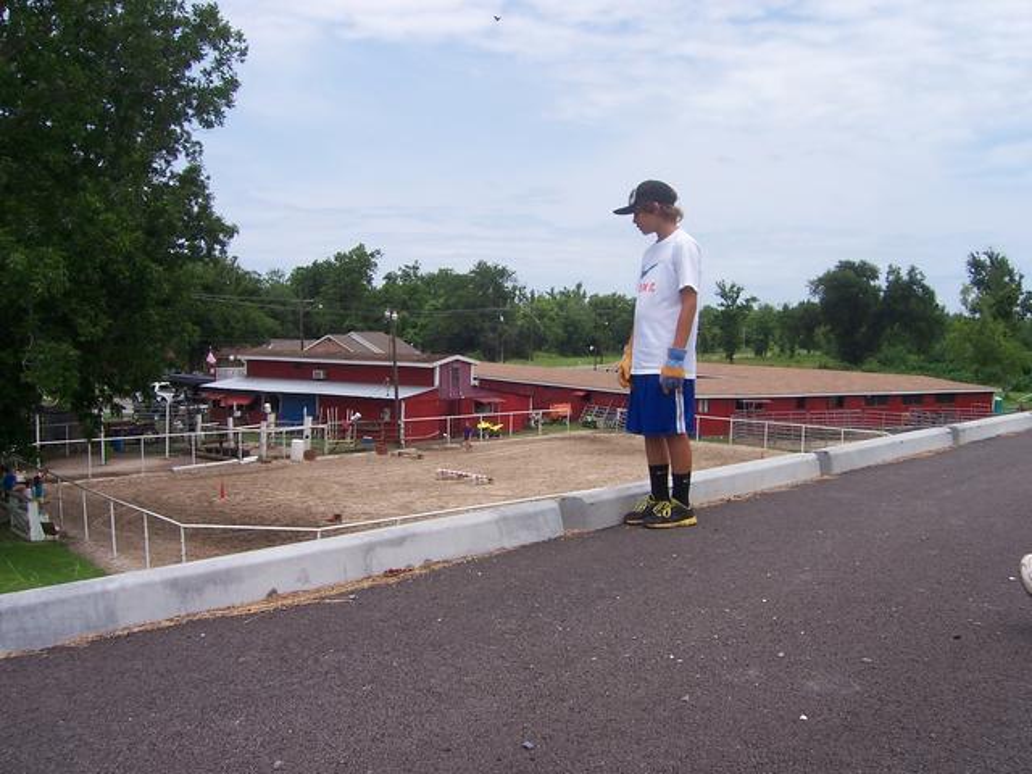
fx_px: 1073
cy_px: 387
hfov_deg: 51.4
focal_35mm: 36
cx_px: 516
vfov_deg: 39.7
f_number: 4.8
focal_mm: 6
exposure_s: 1/500
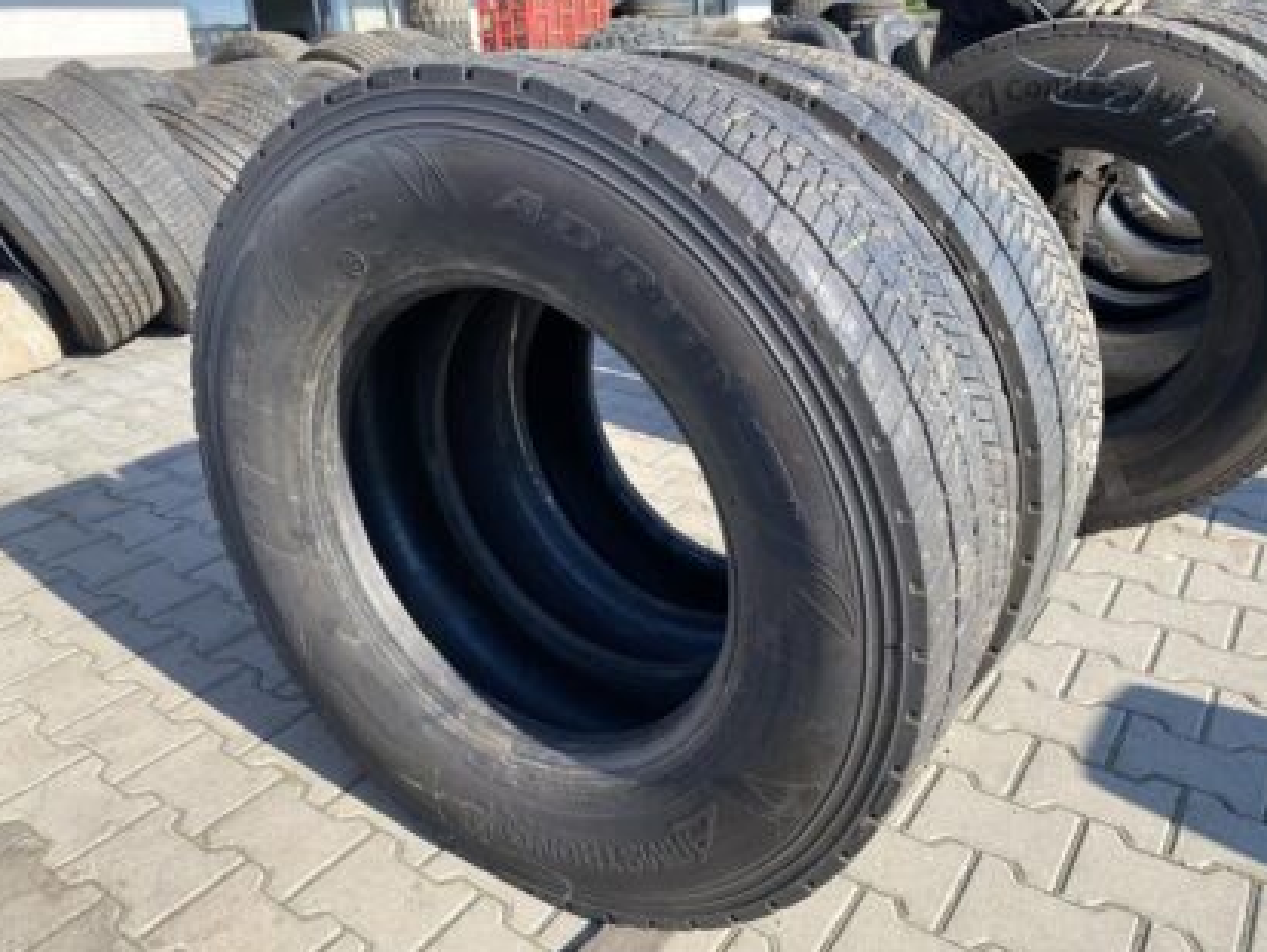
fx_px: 989
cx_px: 637
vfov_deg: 51.4
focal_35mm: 27
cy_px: 476
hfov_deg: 65.3
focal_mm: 4.25
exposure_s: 1/693
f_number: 1.8
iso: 32
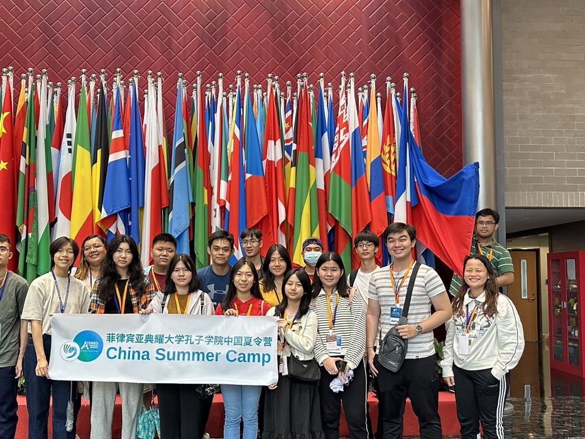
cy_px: 240
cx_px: 268
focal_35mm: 33
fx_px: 558
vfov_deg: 42.9
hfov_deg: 55.3
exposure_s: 1/50
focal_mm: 6.86
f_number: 1.78
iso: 250
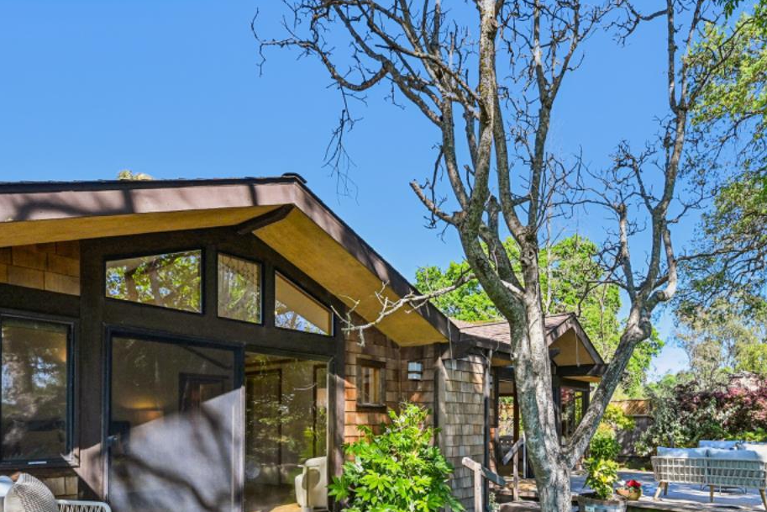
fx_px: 490
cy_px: 418
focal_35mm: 23
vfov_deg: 51.3
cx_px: 481
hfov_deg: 74.7
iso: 800
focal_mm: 14
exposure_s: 1/200
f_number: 11
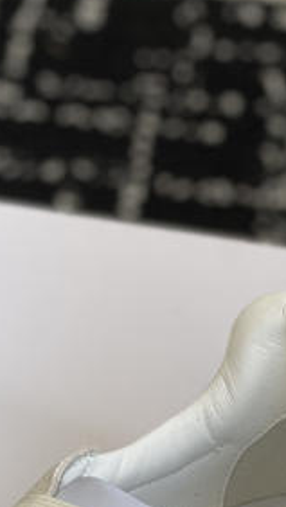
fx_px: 2342
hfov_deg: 7.0
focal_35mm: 174
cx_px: 117
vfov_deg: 12.3
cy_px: 478
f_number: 2
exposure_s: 1/180
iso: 20
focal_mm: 6
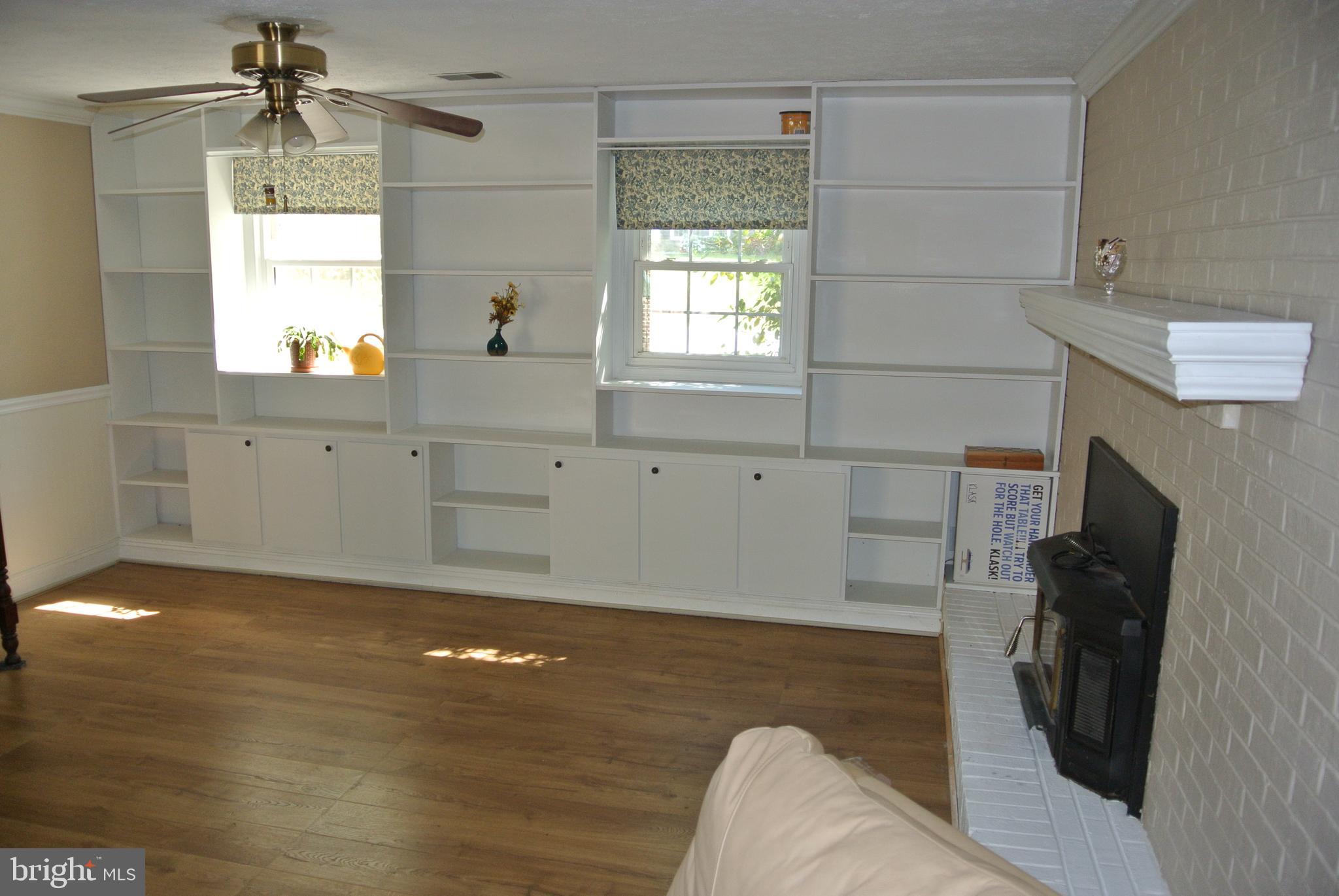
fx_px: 1005
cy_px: 448
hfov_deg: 67.3
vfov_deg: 48.0
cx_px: 670
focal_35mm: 27
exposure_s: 1/60
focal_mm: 10
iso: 250
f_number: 3.5
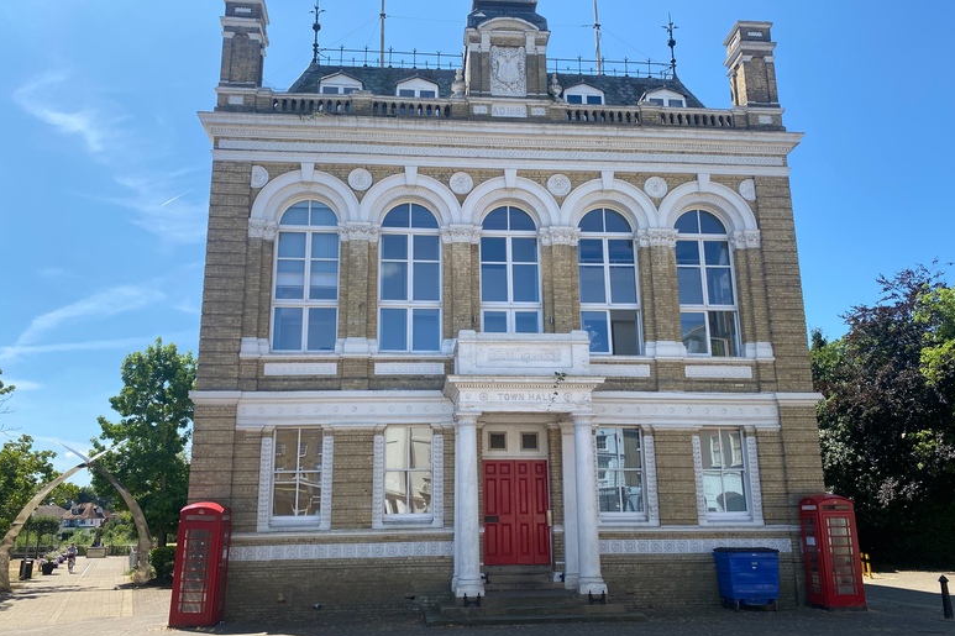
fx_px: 743
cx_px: 486
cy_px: 340
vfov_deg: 46.4
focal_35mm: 28
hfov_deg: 65.5
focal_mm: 4.25
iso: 32
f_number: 1.8
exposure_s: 1/1927
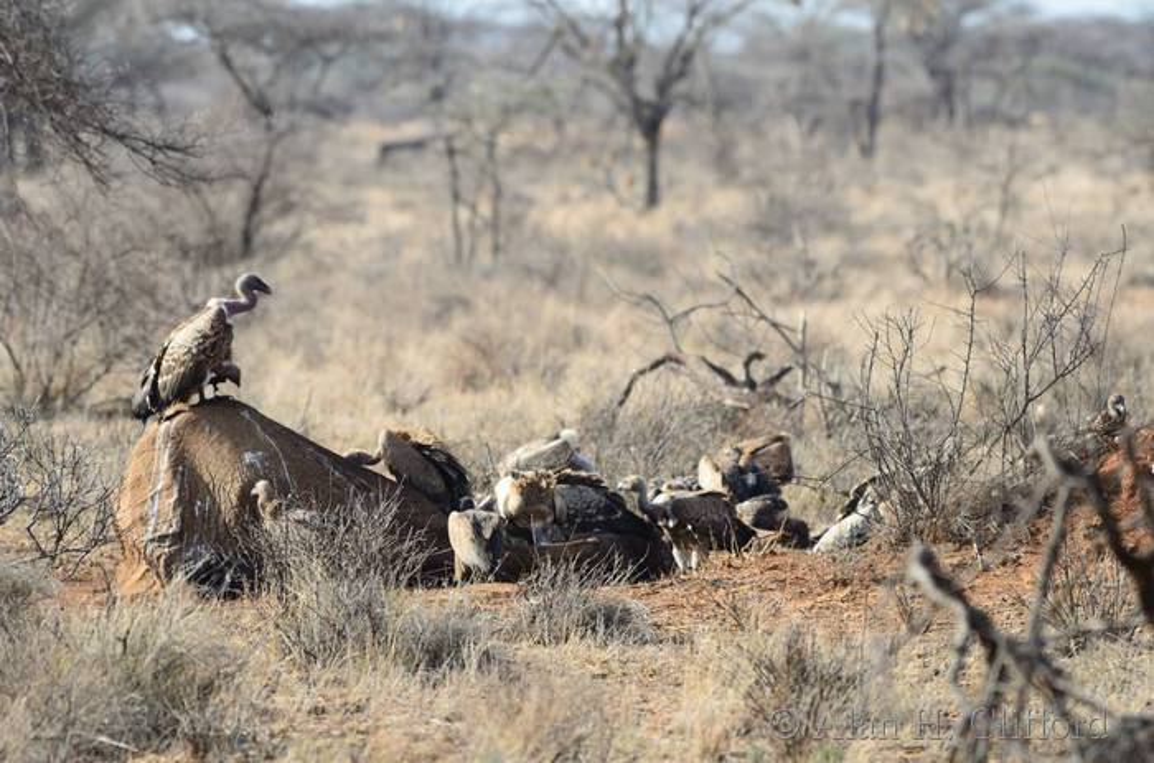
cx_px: 577
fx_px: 19185
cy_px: 382
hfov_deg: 3.4
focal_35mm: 600
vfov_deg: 2.3
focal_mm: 400
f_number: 6.3
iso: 200
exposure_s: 1/400
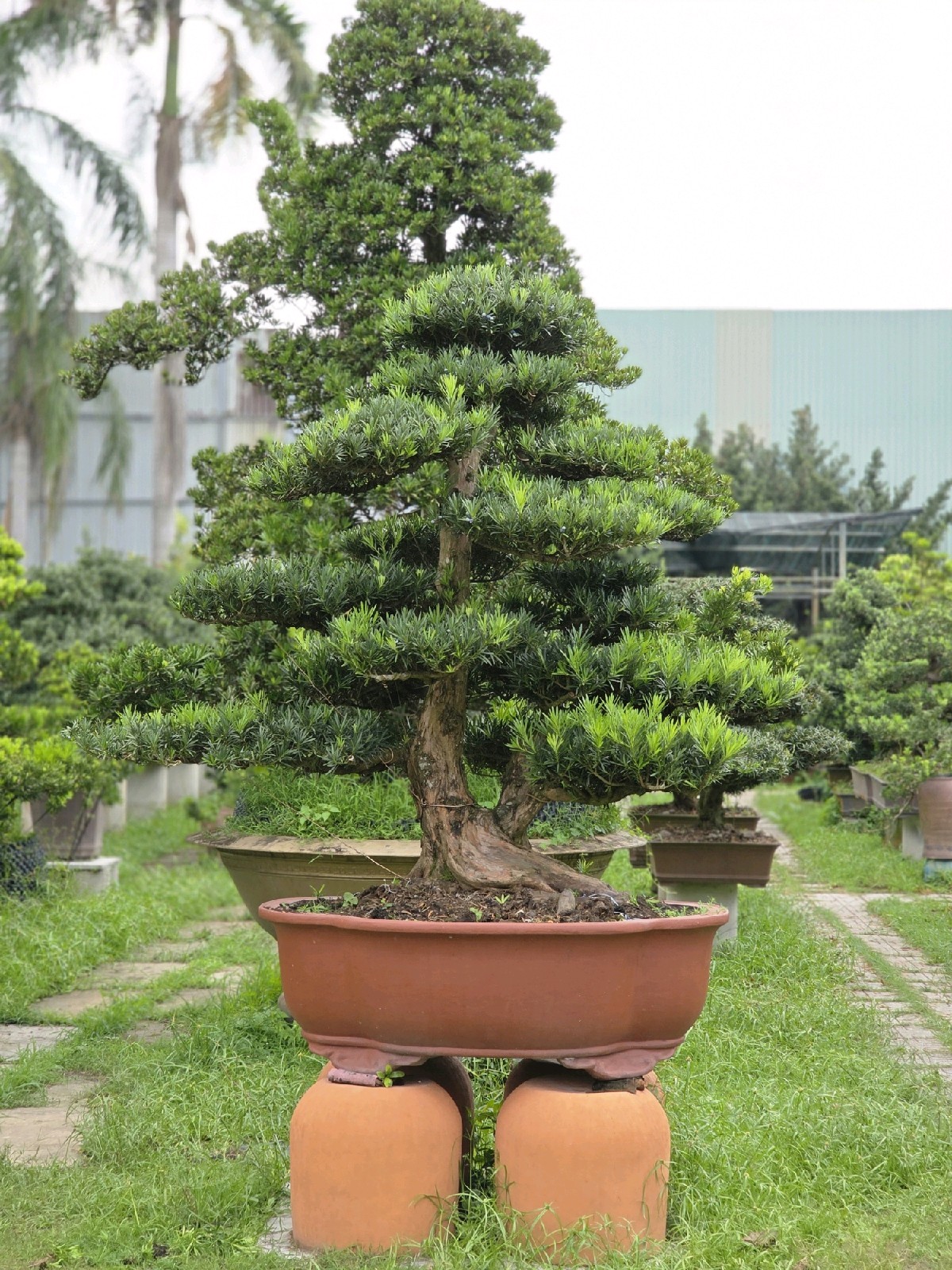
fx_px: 2530
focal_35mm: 69
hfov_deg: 21.3
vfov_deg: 28.2
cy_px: 635
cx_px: 476
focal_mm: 7.9
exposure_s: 1/714
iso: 50
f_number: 2.4
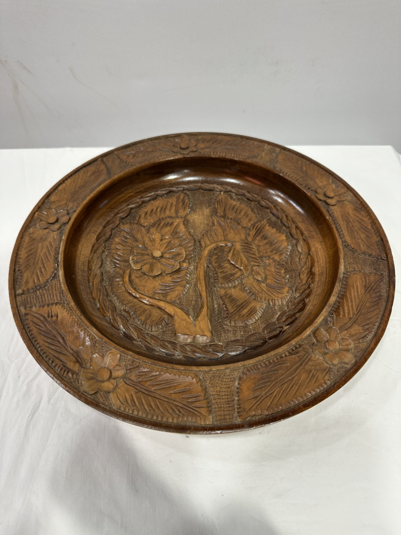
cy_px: 268
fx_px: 371
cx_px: 200
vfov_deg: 71.6
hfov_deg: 56.8
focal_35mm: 24
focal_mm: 6.9
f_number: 1.8
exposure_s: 1/50
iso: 160
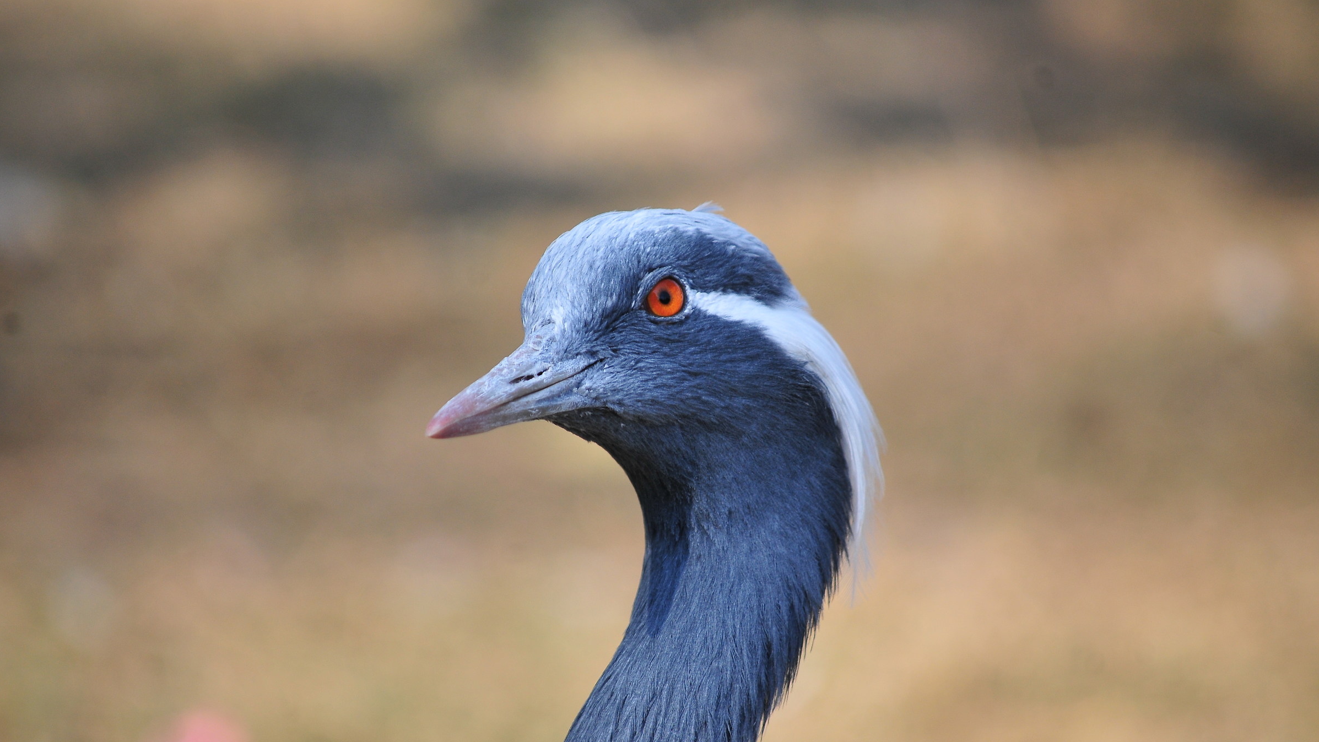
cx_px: 658
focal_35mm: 472
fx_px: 16509
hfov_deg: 4.6
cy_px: 379
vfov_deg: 2.6
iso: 320
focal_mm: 300
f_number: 5.6
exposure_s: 1/400
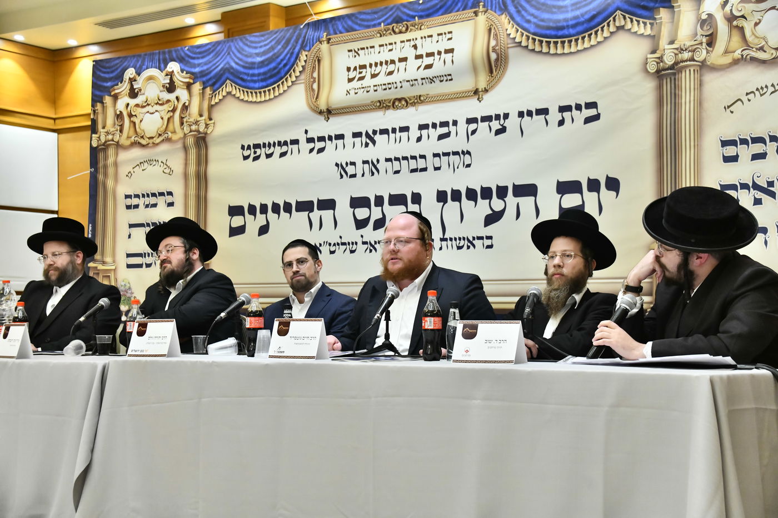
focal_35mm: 56
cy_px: 259
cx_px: 389
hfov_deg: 35.6
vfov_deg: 24.2
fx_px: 1210
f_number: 4.5
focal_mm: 56
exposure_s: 1/80
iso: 3200
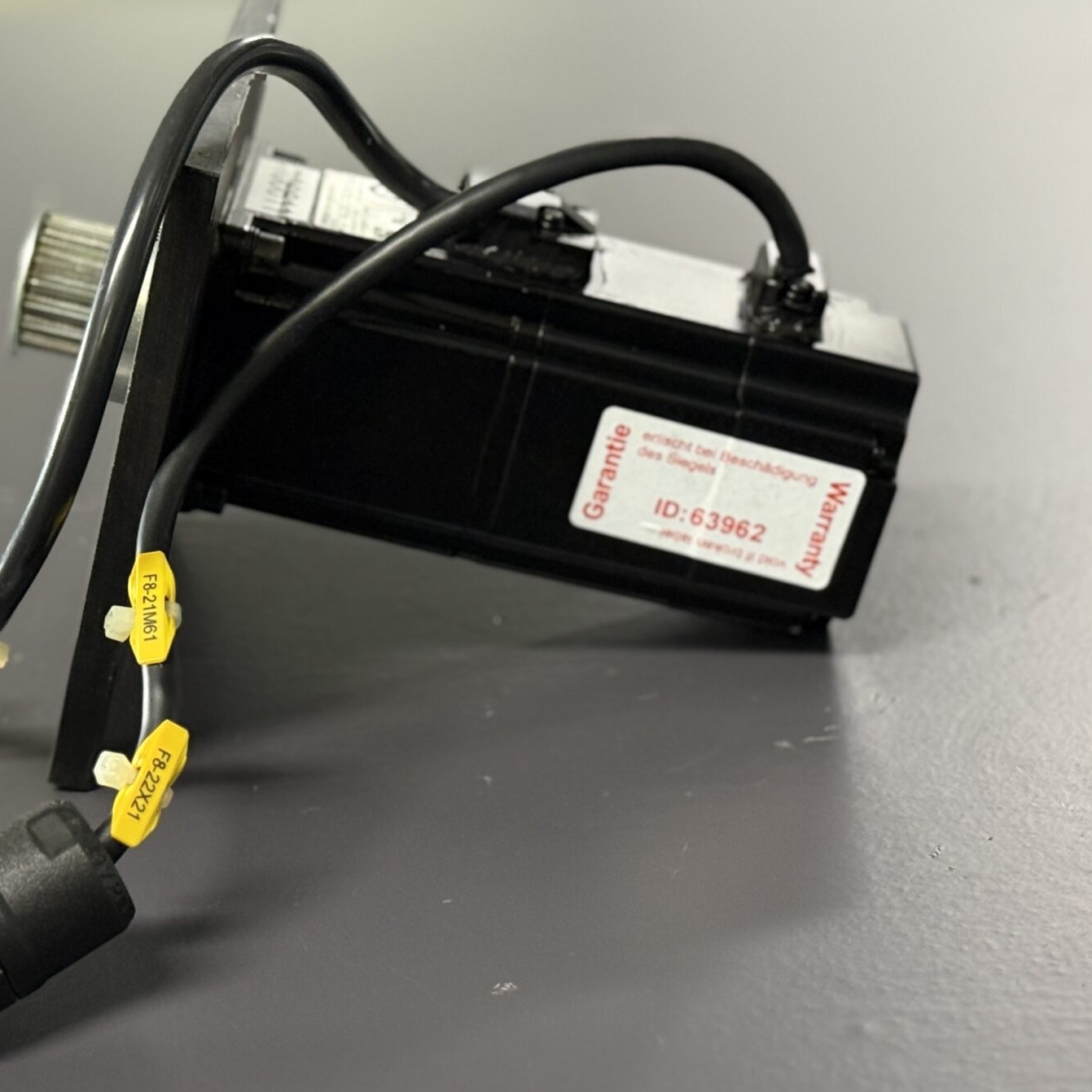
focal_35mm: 81
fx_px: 2891
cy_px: 559
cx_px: 386
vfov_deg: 21.4
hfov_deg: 21.3
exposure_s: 1/33
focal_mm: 6.76
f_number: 1.78
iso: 250
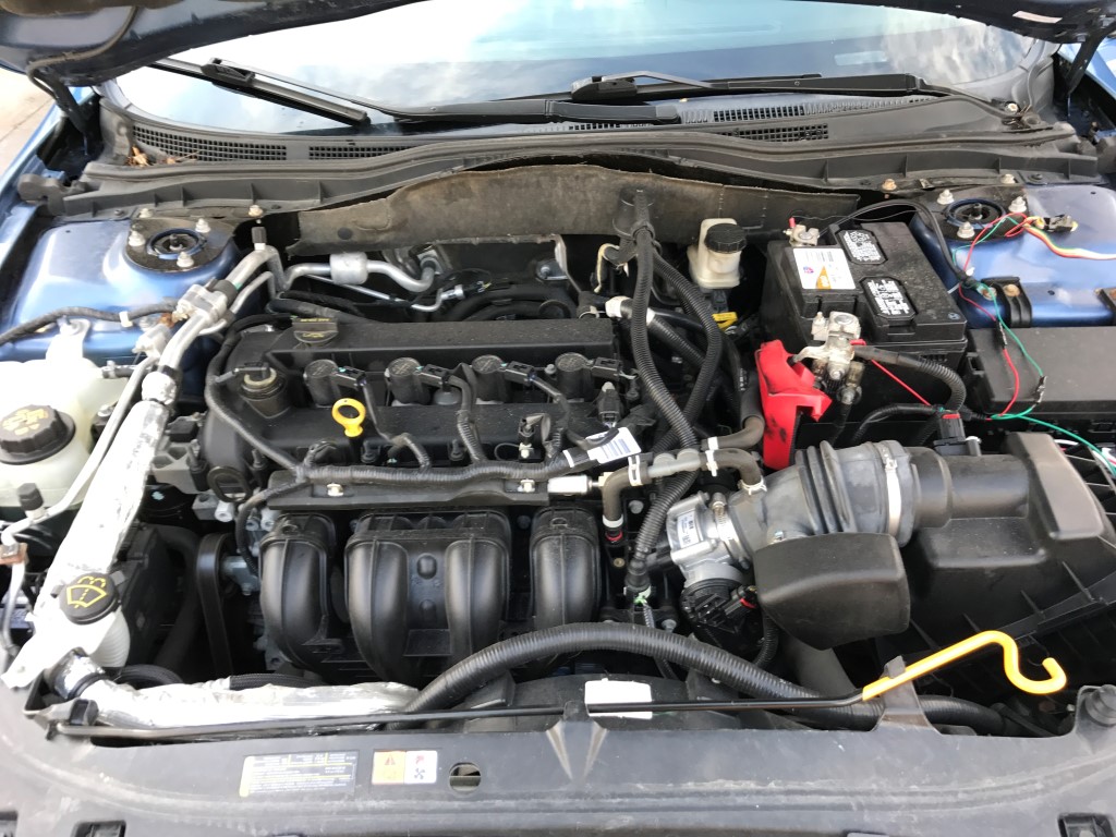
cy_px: 418
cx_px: 558
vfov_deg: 49.7
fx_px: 903
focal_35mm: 28
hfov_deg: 63.4
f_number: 1.8
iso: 40
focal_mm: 3.99
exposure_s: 1/100
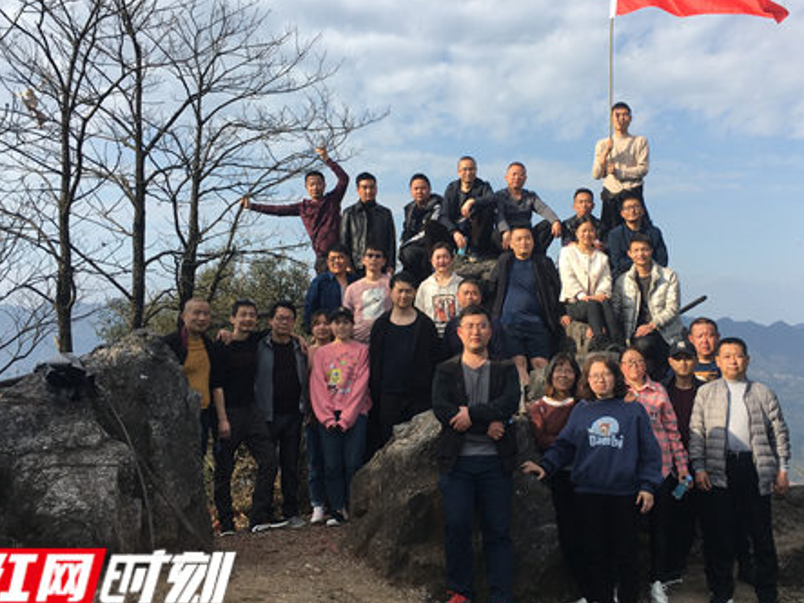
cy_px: 274
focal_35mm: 36
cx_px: 448
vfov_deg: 39.6
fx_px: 836
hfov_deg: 51.3
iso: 25
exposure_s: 1/1026
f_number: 2.2
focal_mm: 4.15
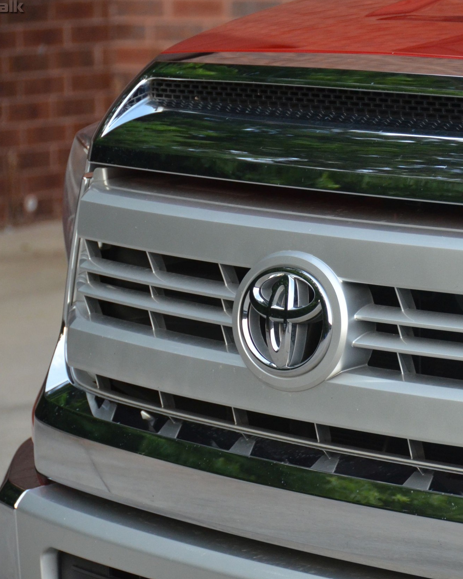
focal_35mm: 224
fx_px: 3832
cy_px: 289
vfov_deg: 8.6
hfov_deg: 6.9
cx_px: 384
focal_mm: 105
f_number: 5.3
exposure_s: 1/500
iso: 1250
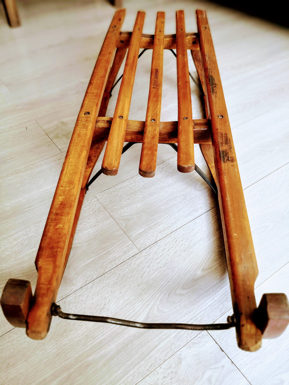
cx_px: 144
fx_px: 301
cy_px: 192
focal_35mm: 27
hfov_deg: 51.4
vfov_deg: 65.3
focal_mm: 3.95
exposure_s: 1/50
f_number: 4
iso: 200
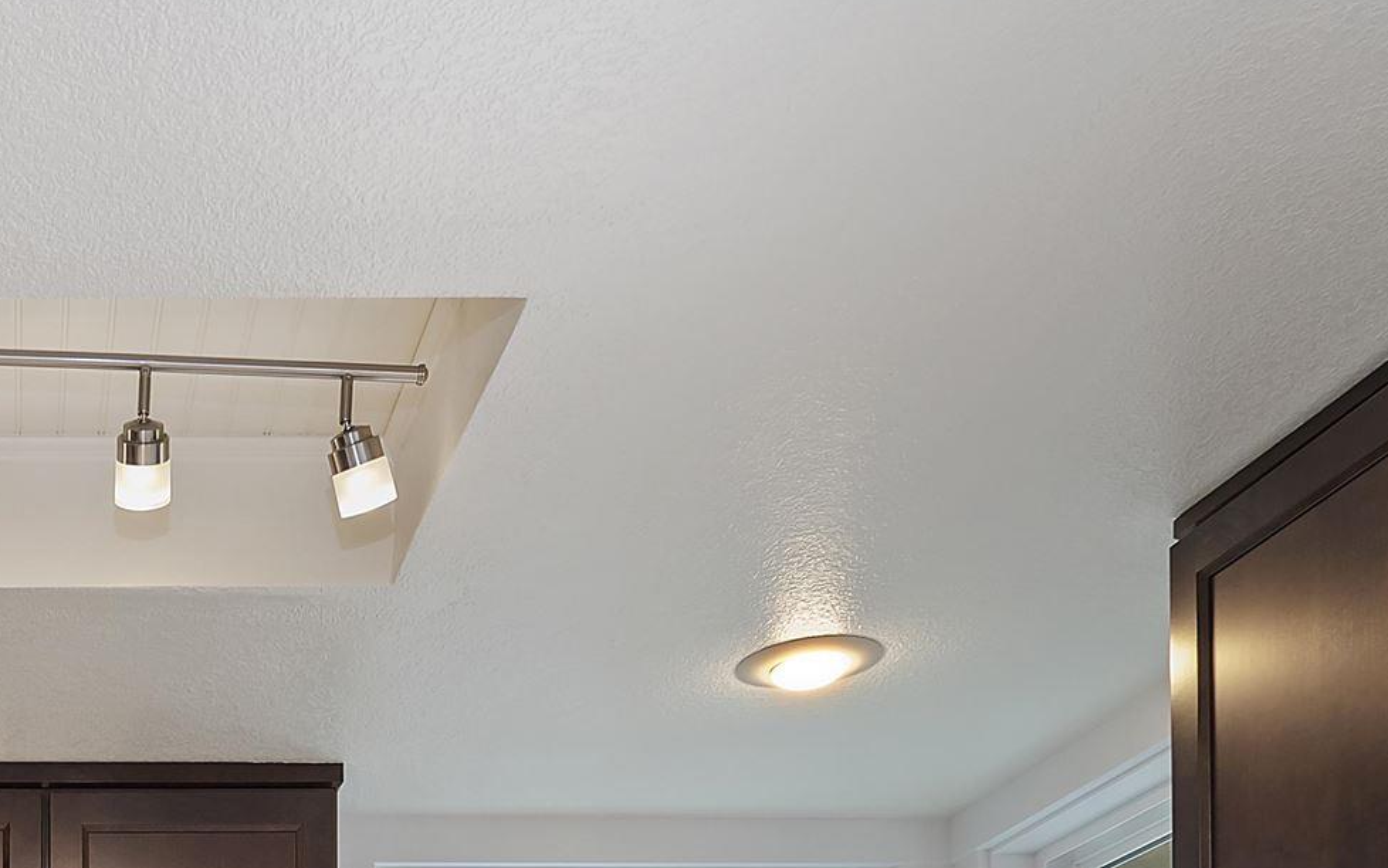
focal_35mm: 48
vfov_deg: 21.4
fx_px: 1816
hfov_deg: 37.5
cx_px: 13
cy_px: 1389
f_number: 6.3
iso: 320
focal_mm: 10
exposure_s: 1/20
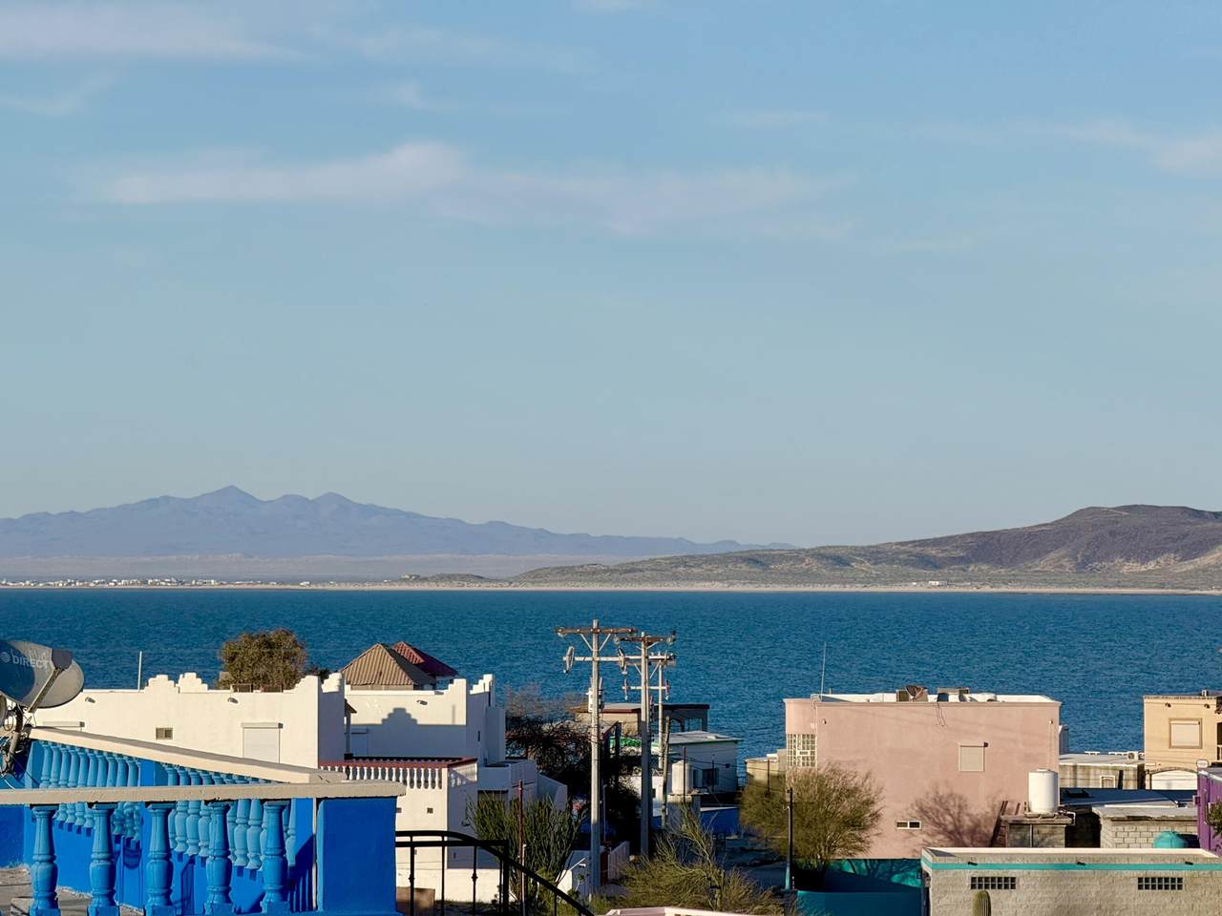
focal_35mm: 120
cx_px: 611
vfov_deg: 12.3
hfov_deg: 16.4
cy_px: 458
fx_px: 4236
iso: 50
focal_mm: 15.66
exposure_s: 1/2439
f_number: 2.8
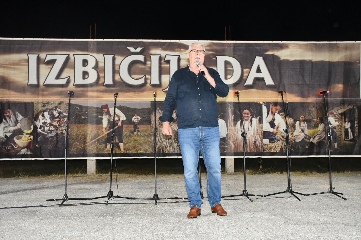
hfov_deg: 49.6
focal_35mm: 39
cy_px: 120
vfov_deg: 34.2
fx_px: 391
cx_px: 180
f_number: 6.3
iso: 4500
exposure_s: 1/60
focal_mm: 26
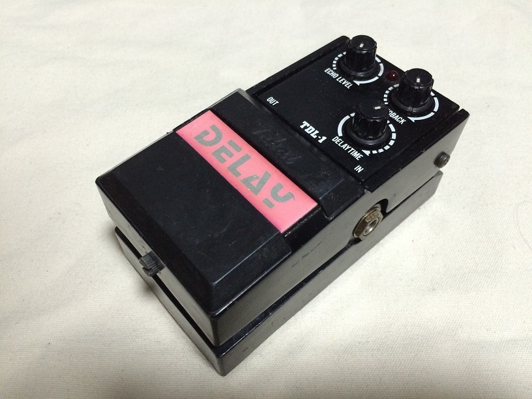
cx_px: 266
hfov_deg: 61.7
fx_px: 446
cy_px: 200
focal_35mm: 29
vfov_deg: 48.2
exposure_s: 1/25
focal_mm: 4.15
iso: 250
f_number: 2.2
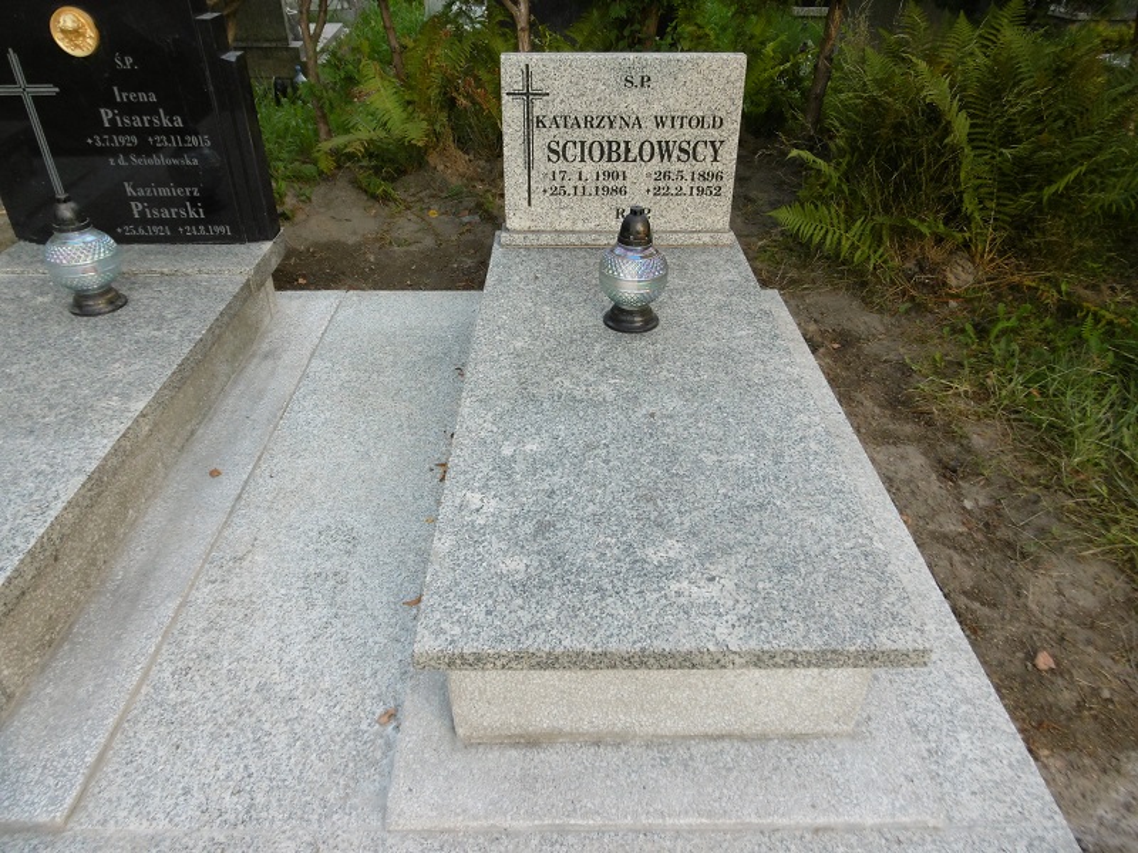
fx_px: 789
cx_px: 569
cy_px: 426
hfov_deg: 71.6
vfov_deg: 56.8
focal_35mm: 24
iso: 100
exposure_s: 1/200
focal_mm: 4.3
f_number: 3.1
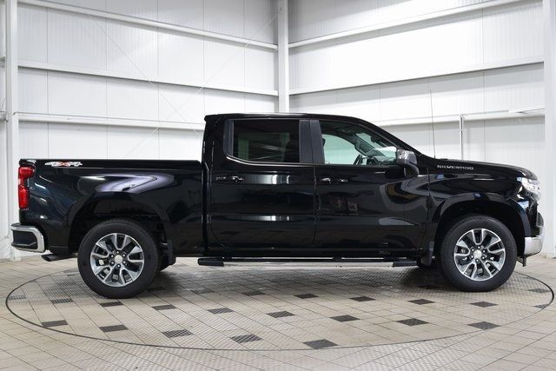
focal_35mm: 40
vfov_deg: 33.0
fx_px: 626
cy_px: 186
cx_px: 278
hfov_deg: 47.9
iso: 640
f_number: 6.3
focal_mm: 27
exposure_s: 1/15
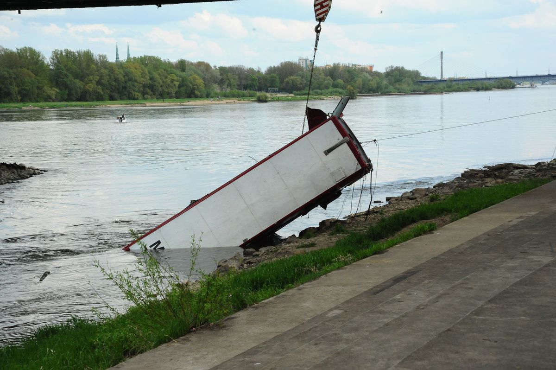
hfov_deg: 27.0
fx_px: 1157
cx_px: 278
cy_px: 185
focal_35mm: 75
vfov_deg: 18.2
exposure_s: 1/1000
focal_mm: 75
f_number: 16
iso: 4000
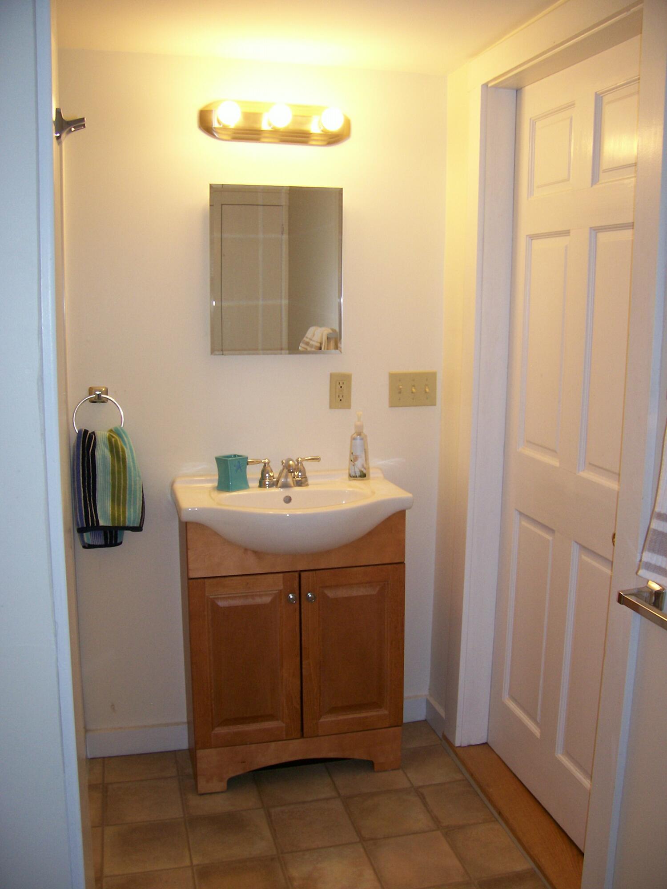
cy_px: 444
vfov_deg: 54.0
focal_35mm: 34
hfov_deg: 41.8
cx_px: 334
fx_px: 874
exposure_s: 1/64
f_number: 2.7
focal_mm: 5.6
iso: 80
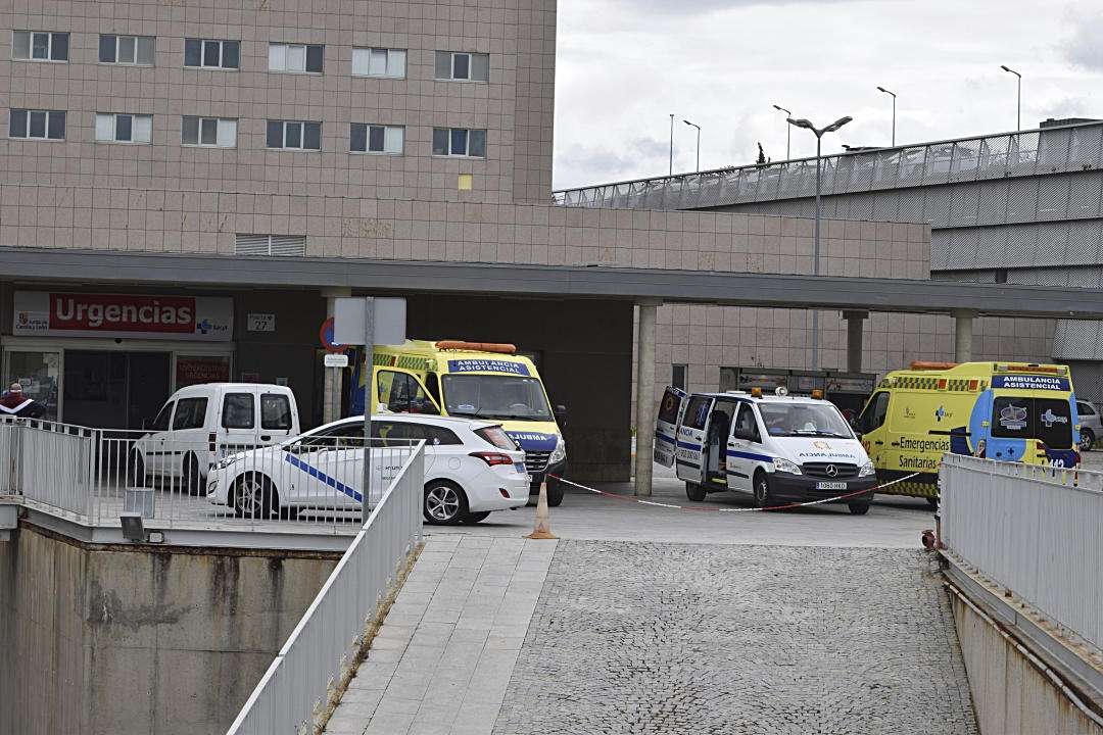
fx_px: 3217
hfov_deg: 19.5
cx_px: 552
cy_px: 368
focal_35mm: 105
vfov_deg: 13.0
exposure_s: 1/250
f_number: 9
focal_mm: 70
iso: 100
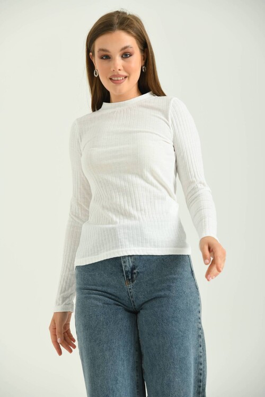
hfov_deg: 10.2
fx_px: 1491
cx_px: 132
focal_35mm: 135
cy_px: 198
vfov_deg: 15.2
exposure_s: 1/160
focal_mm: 135
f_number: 6.3
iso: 100
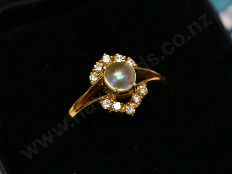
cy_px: 87
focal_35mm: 120
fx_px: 804
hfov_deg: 16.4
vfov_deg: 12.3
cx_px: 116
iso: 1600
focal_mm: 60
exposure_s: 1/160
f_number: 5
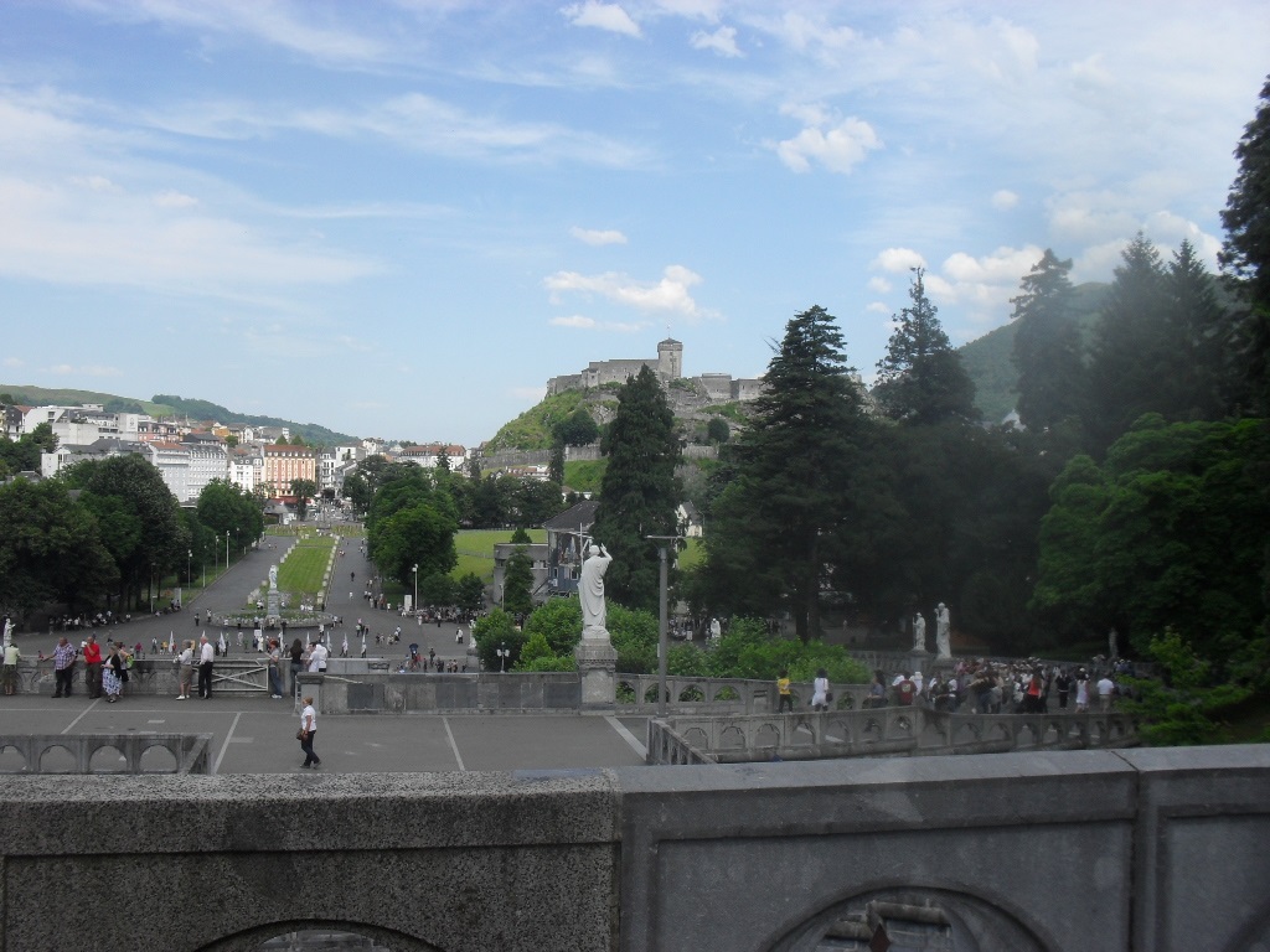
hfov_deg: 52.6
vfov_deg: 40.7
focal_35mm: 35
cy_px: 476
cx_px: 635
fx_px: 1284
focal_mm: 6.3
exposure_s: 1/180
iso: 100
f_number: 8.4
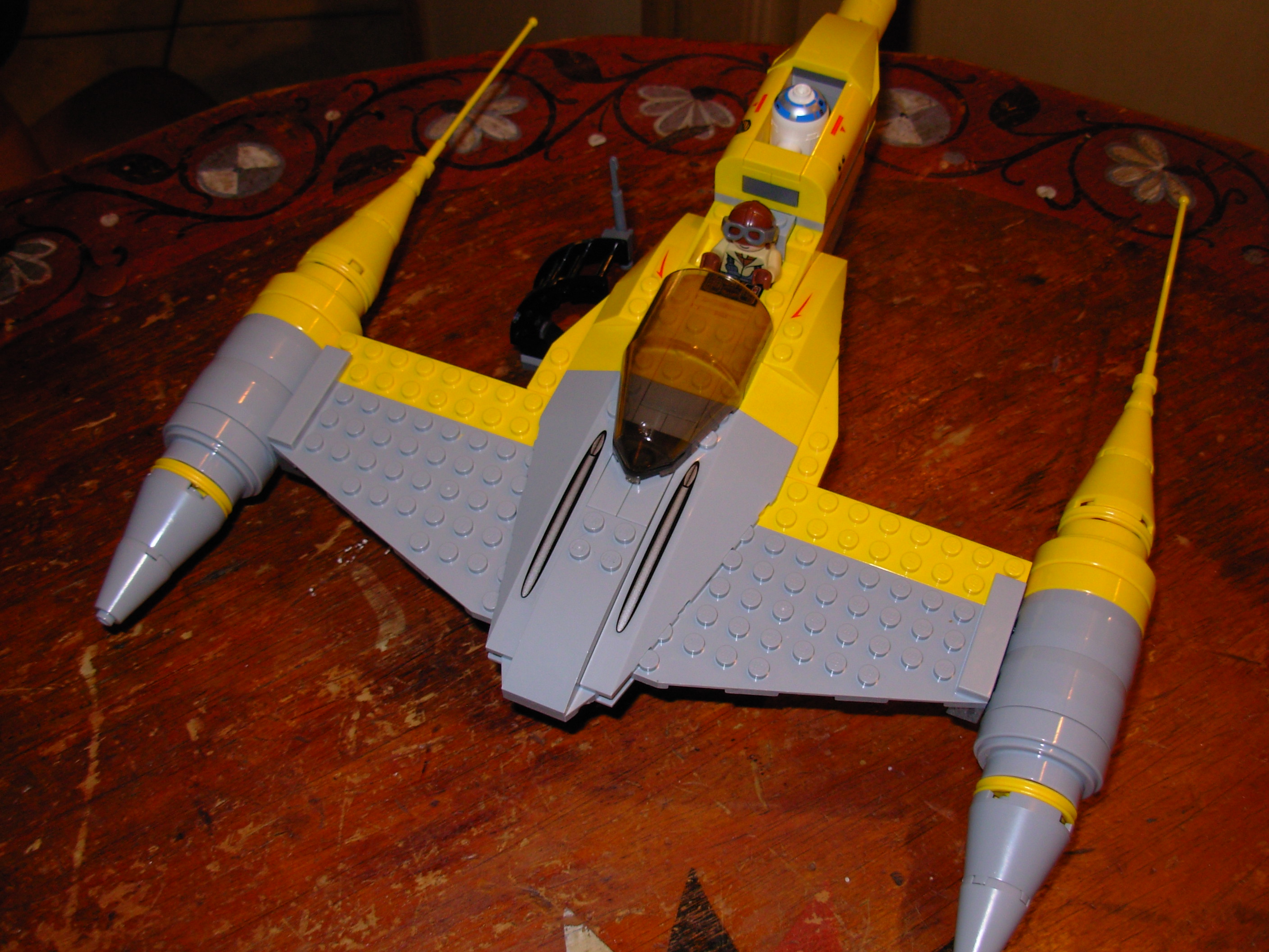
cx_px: 634
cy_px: 476
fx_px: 1393
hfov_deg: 49.0
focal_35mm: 38
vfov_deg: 37.7
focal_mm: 6.3
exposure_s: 1/32
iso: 50
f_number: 2.9
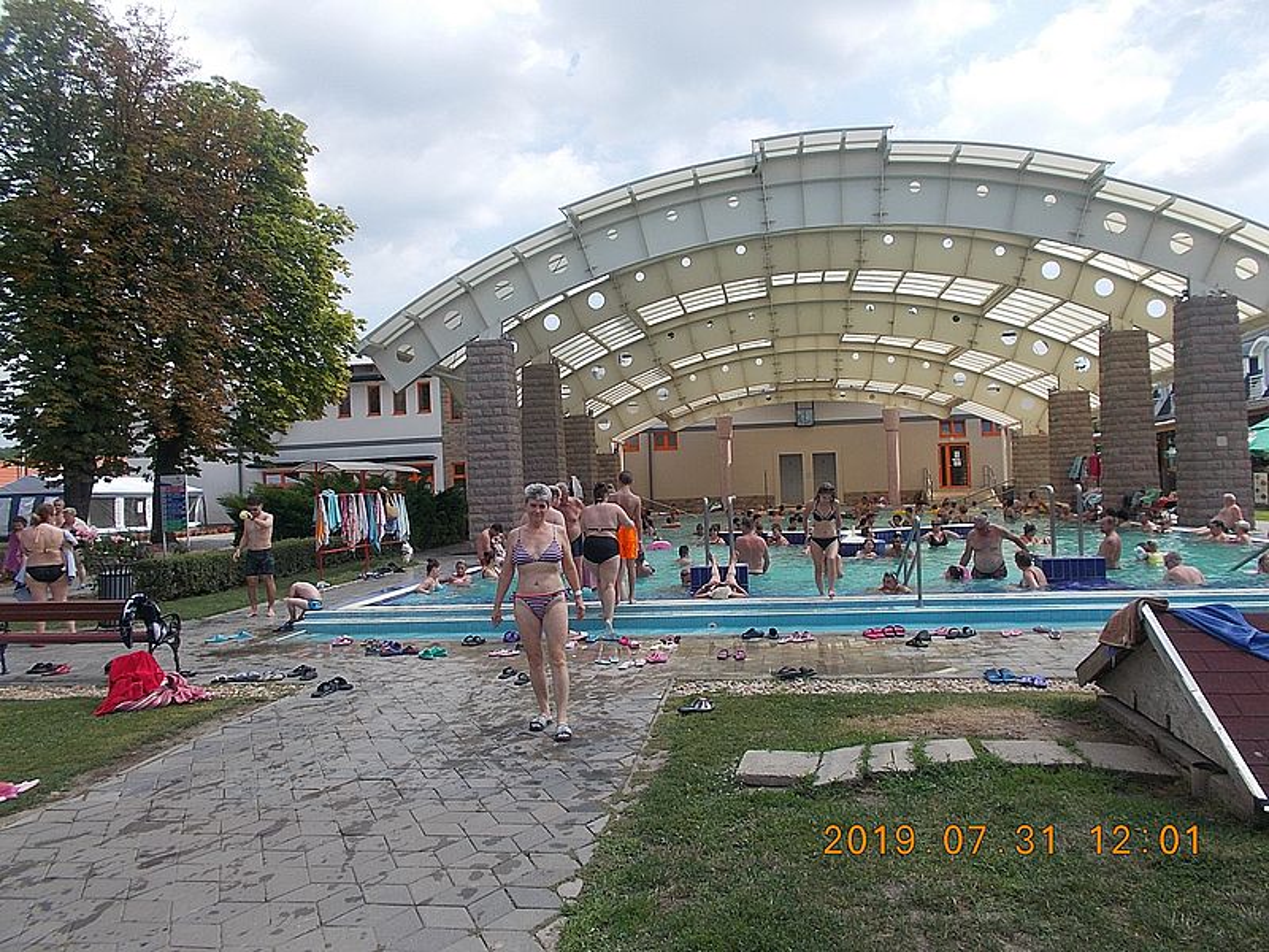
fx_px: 953
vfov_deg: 53.1
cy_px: 476
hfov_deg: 67.3
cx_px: 634
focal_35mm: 26
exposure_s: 1/125
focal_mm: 4.6
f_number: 8
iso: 80
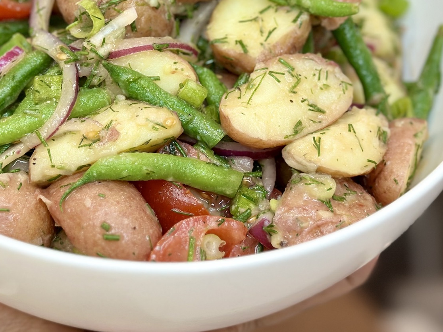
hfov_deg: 22.6
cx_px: 132
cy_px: 41
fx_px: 1100
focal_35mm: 86
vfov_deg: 16.9
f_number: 1.78
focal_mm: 6.86
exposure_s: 1/315
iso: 80
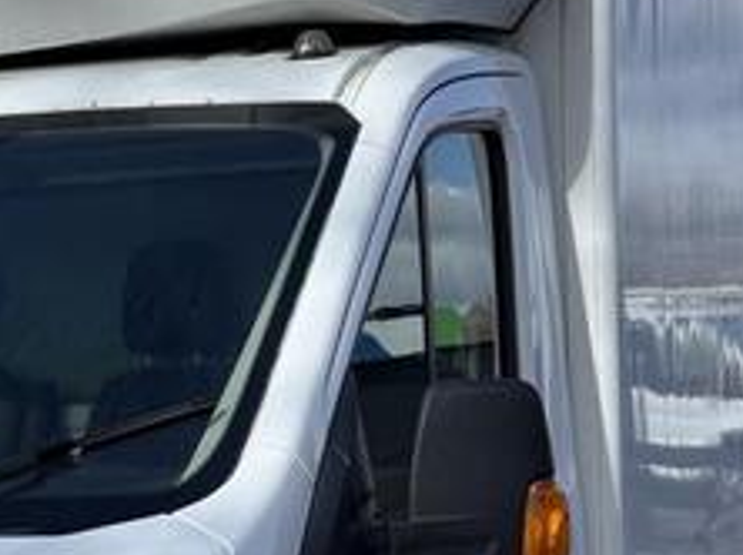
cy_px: 481
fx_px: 2251
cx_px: -7
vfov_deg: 14.0
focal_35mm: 105
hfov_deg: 18.2
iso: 50
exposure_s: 1/3279
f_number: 1.6
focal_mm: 5.96
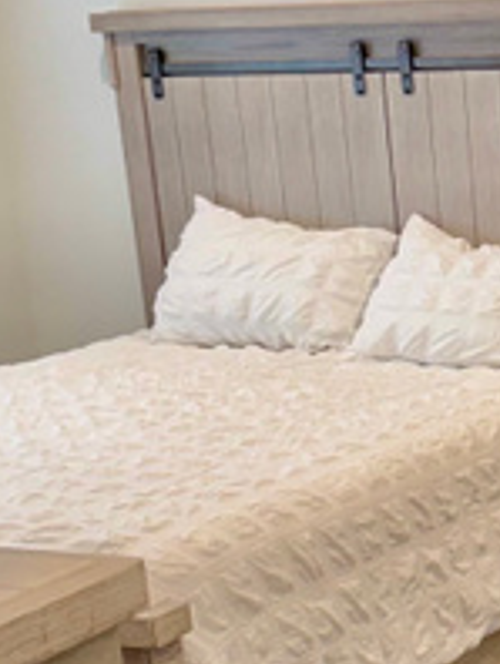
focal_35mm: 93
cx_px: 681
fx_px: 1787
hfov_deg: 15.1
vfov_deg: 20.7
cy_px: 560
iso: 160
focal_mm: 6.76
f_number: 1.78
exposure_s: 1/120
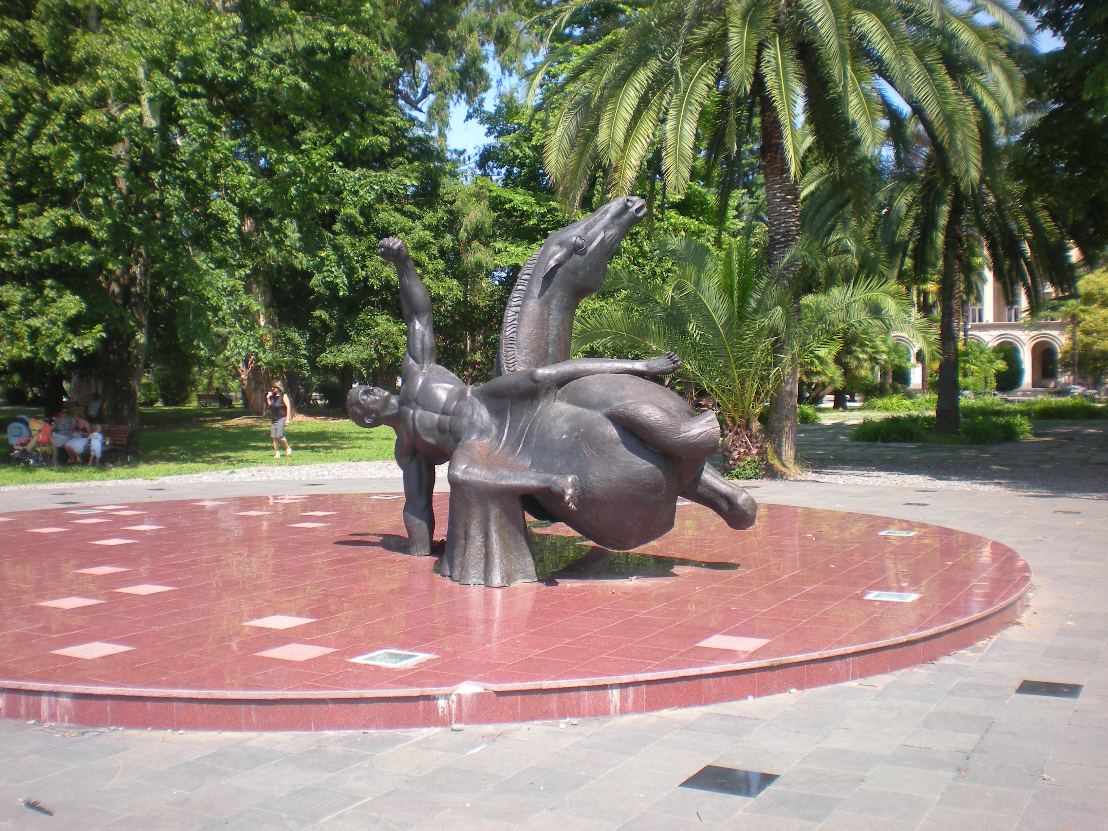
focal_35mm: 38
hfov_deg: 49.0
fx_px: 1216
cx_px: 554
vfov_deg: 37.7
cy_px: 416
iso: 64
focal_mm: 6.3
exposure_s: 1/196
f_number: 4.6
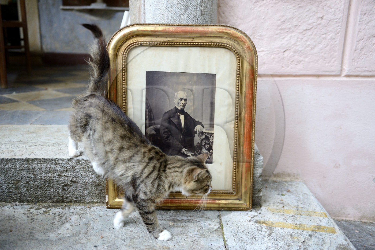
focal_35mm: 38
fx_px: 395
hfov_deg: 50.7
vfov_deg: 35.0
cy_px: 125
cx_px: 188
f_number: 2.8
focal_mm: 38
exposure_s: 1/100
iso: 1000
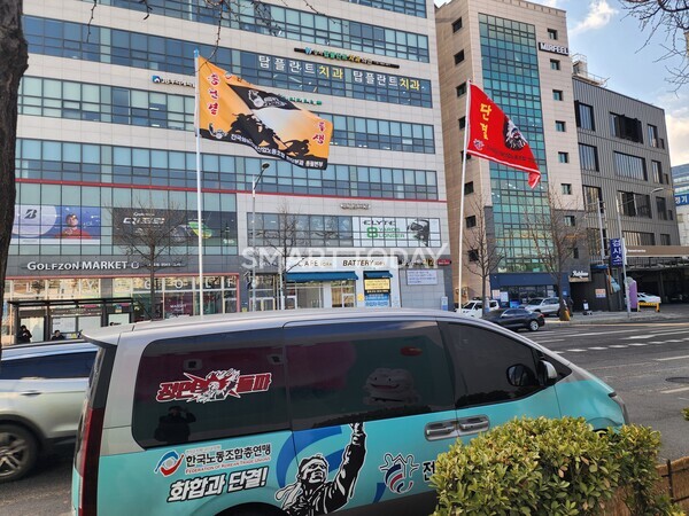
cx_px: 344
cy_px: 258
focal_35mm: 23
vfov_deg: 58.9
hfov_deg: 73.9
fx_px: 458
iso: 12
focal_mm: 6.4
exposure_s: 1/251
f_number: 1.8
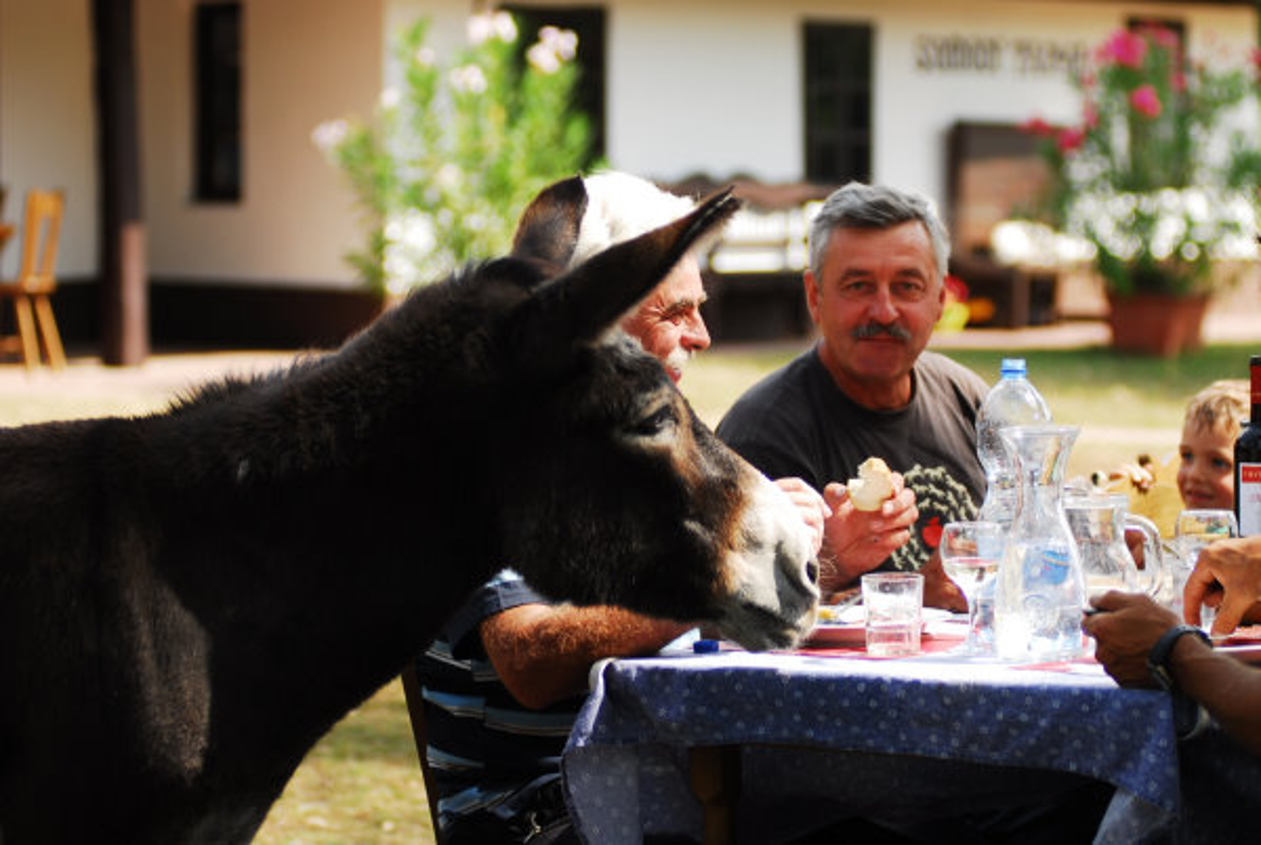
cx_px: 630
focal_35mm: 120
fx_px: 4209
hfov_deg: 17.0
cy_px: 422
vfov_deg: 11.5
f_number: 2.8
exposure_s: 1/400
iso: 100
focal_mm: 80
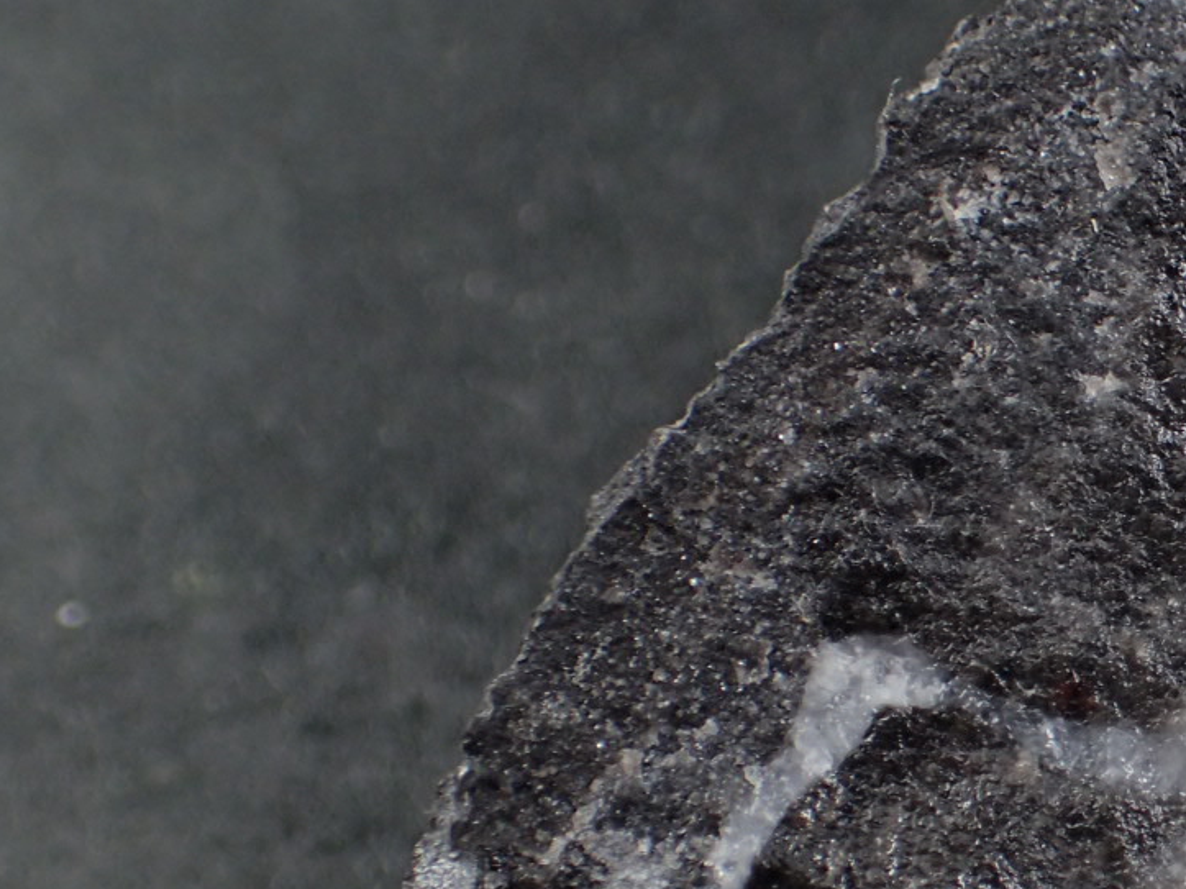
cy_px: 604
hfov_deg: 19.9
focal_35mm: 93
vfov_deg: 15.8
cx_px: 1384
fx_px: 3186
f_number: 2.6
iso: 100
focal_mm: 6.42
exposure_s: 1/125
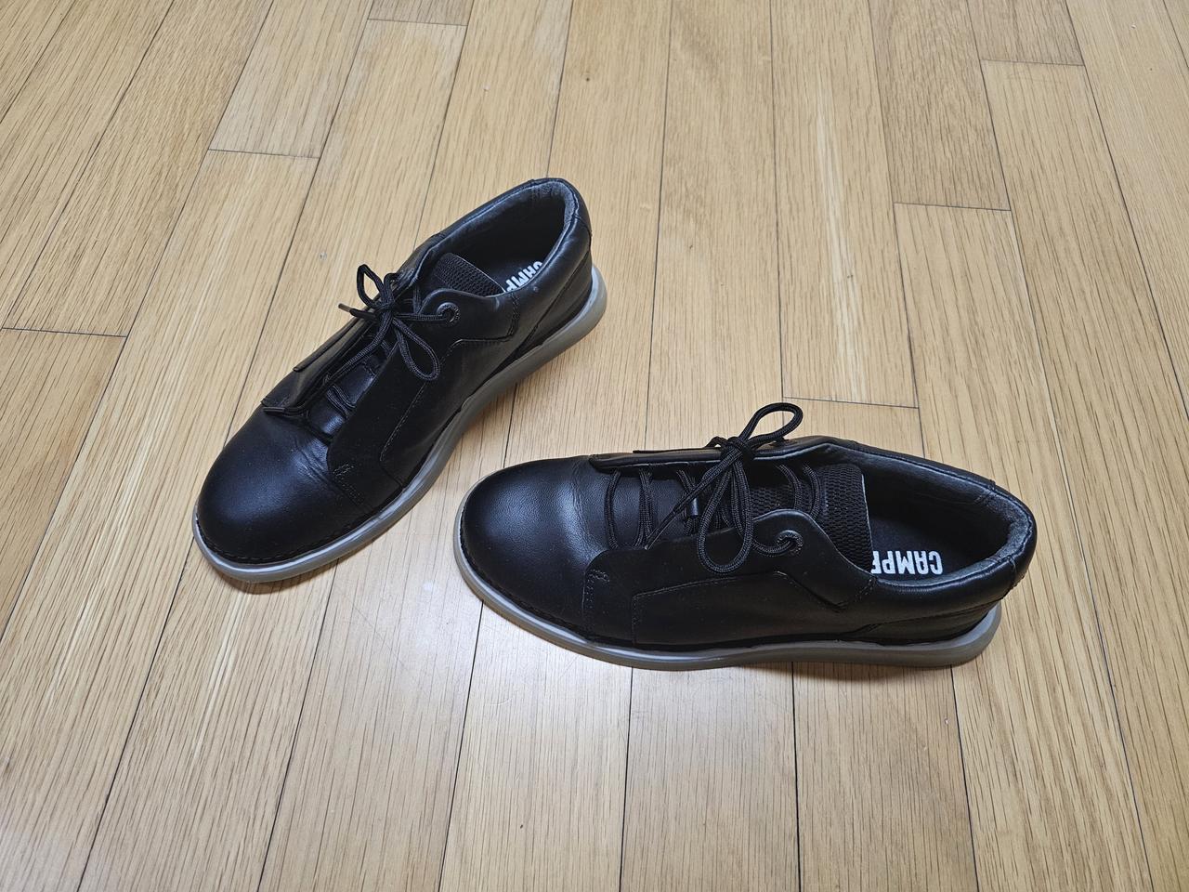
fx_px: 790
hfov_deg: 73.9
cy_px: 446
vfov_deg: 58.9
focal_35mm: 23
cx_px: 594
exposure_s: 1/120
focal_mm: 6.3
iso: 500
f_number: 1.7
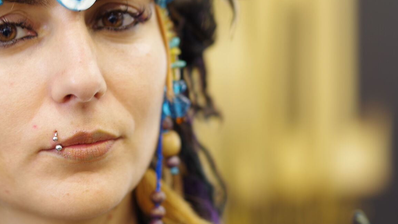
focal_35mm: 109
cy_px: 140
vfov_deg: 11.1
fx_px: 1150
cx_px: 69
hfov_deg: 19.4
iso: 100
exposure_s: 1/6
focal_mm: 50
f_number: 2
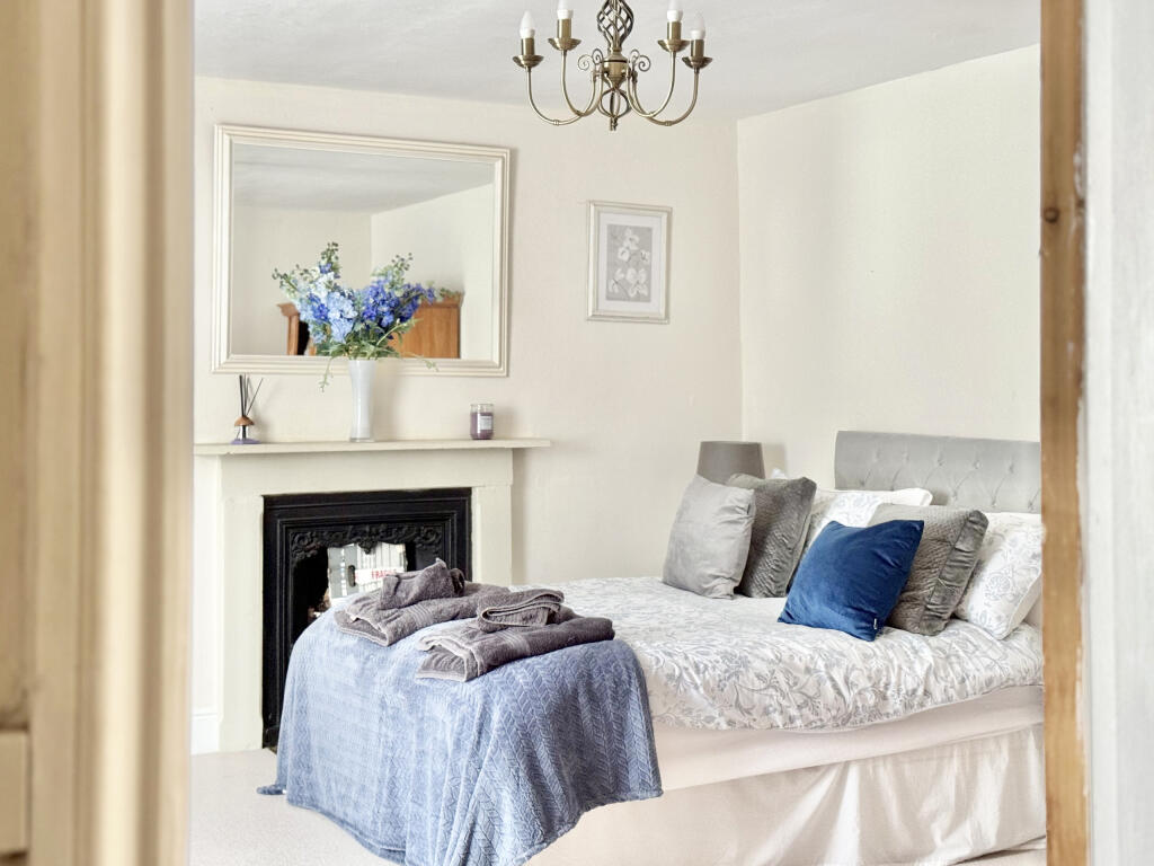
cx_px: 577
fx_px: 1600
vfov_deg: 30.3
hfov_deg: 39.7
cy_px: 433
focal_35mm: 48
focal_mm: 6.76
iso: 250
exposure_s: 1/43
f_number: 1.78
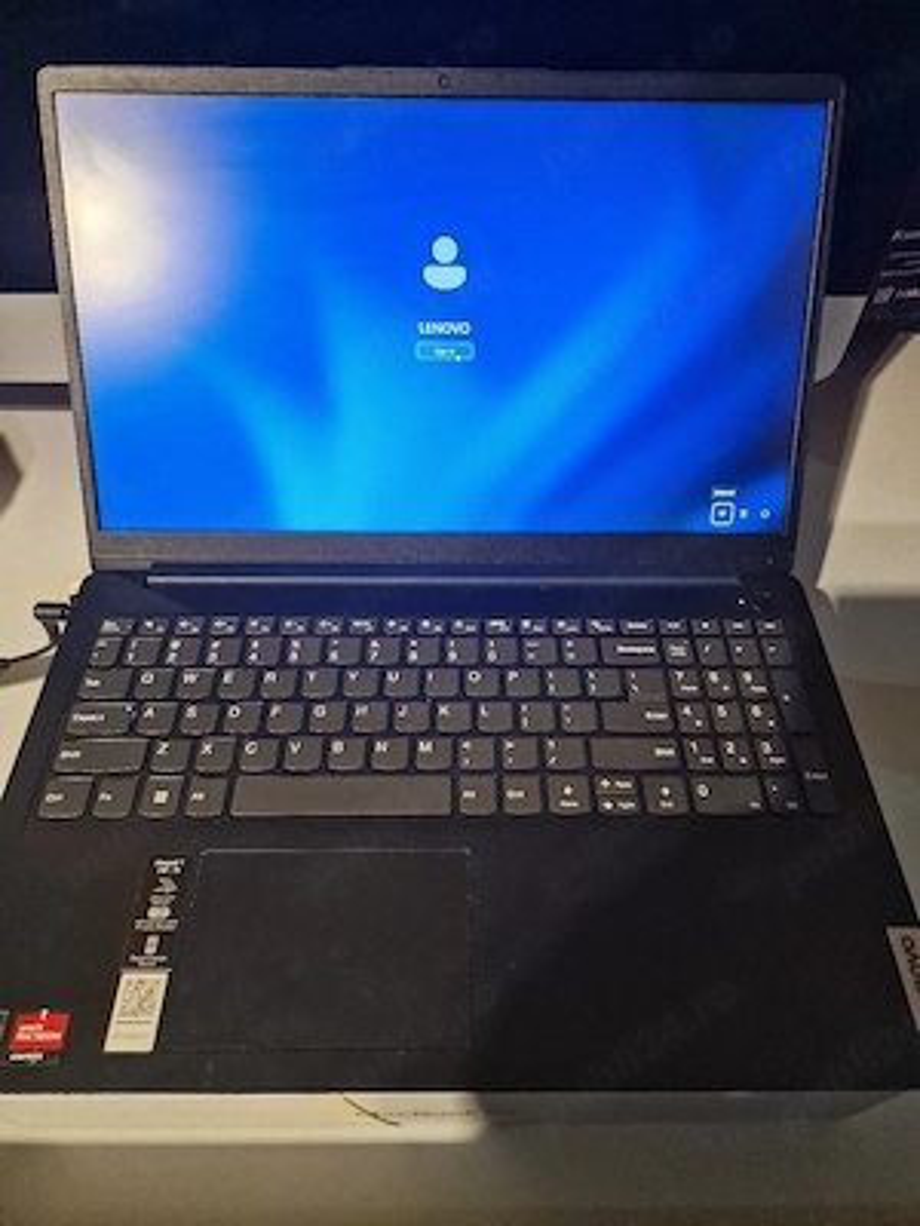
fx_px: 815
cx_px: 460
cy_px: 613
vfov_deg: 73.9
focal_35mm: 23
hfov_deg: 58.9
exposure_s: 1/100
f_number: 1.8
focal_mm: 6.4
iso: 640
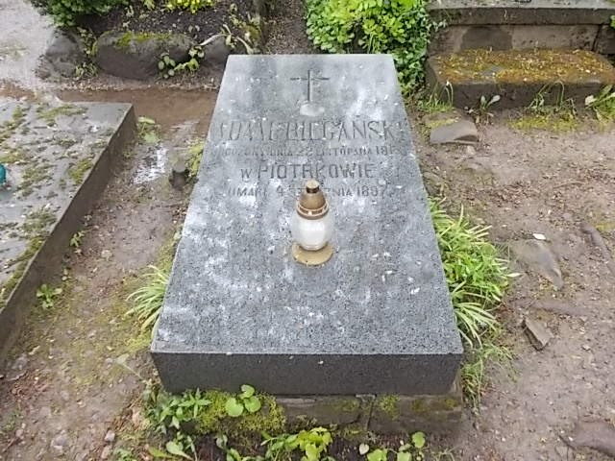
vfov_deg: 49.7
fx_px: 497
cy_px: 230
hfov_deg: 63.4
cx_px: 308
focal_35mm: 28
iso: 80
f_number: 2.7
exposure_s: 1/50
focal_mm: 4
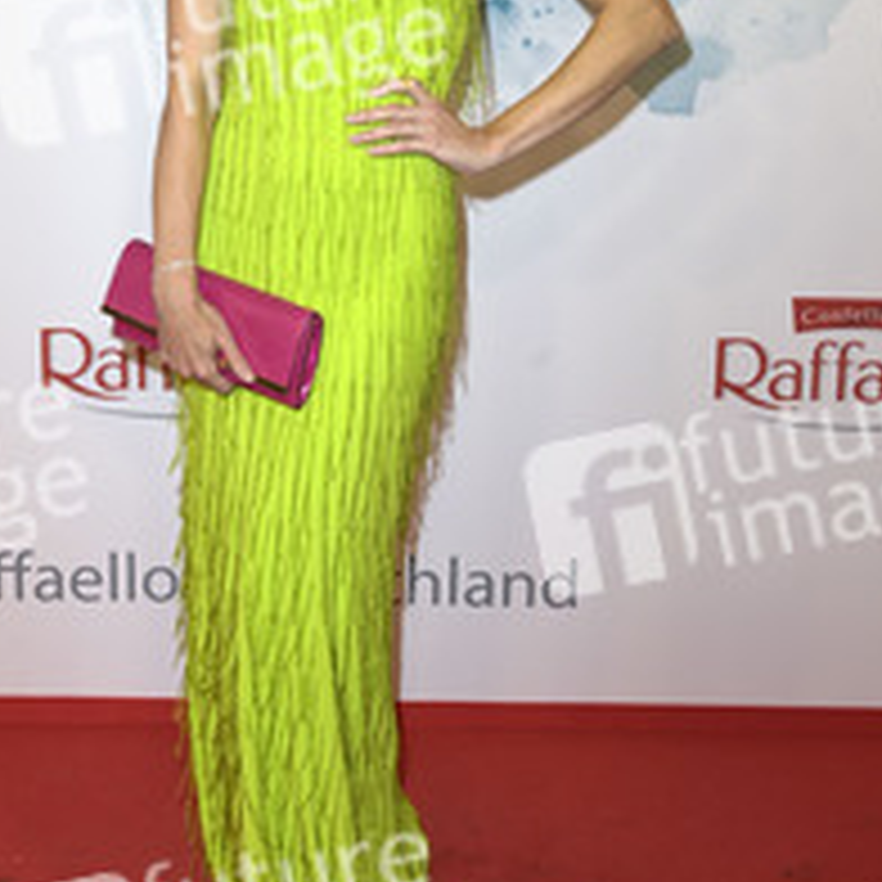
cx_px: 346
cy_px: 266
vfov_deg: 28.8
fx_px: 1701
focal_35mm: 59
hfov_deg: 29.0
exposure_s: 1/250
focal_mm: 34
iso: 640
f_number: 5.6
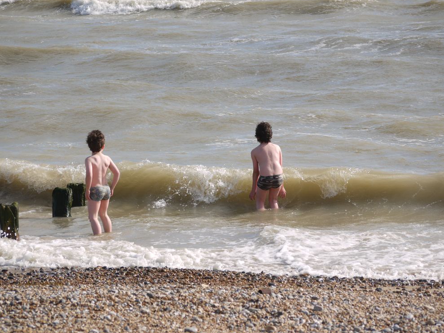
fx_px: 2232
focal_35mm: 174
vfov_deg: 8.5
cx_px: 223
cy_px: 166
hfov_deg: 11.4
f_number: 6.3
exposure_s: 1/640
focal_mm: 84
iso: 100
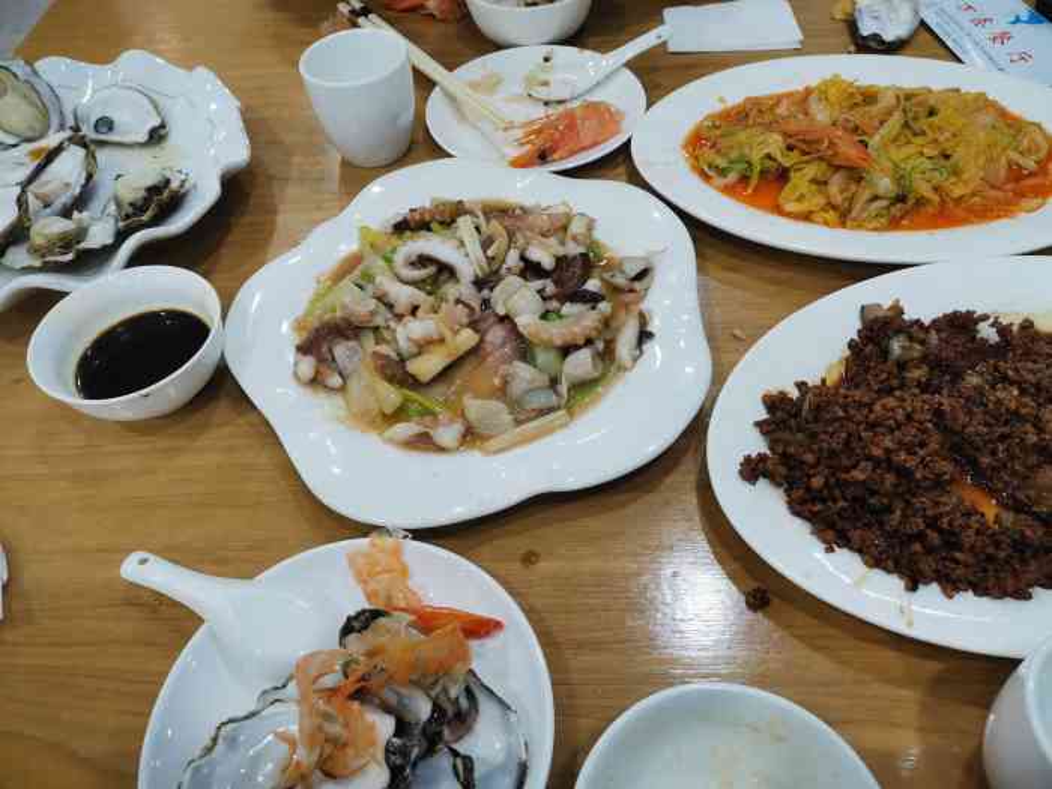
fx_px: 790
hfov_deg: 67.3
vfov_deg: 53.1
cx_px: 526
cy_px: 394
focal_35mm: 26
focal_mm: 4.75
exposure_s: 1/60.2
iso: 160
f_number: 1.8
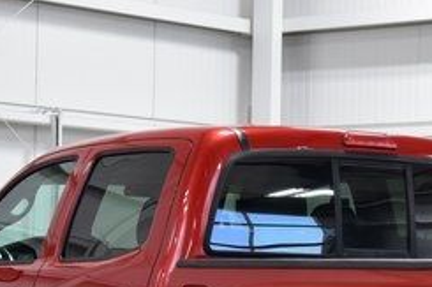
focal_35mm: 149
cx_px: 358
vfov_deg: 9.1
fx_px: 1787
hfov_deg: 13.7
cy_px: 305
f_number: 6.3
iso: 450
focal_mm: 38
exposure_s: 1/15
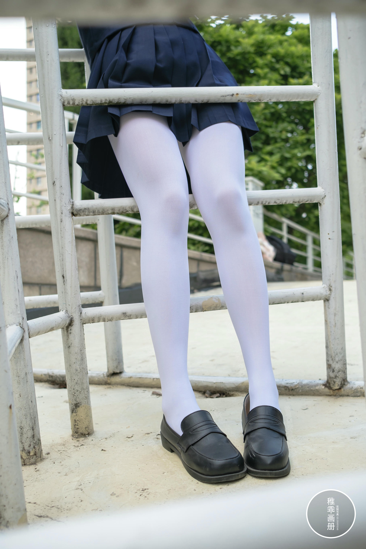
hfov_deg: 37.9
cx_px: 183
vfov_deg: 54.4
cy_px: 274
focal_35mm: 35
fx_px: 534
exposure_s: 1/180
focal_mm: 23
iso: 160
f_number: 3.2
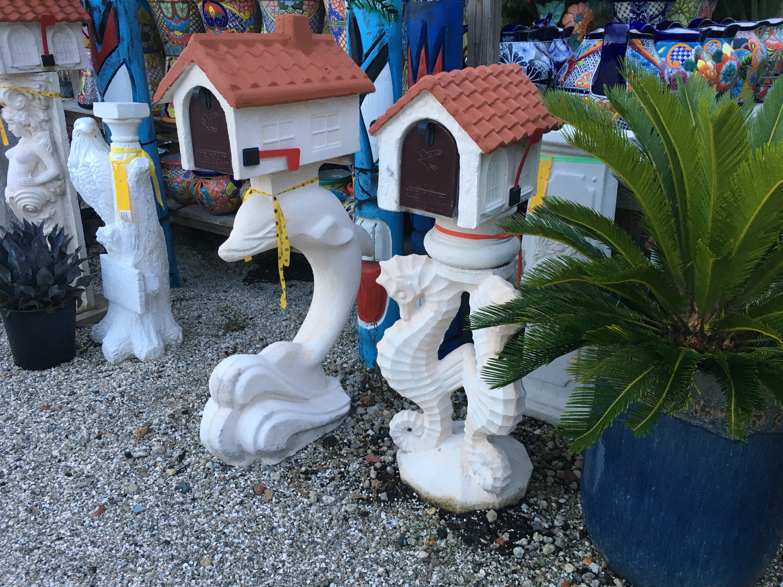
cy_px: 294
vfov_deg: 48.2
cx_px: 392
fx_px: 656
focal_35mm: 29
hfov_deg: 61.7
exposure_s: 1/30
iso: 64
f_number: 2.2
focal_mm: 4.15
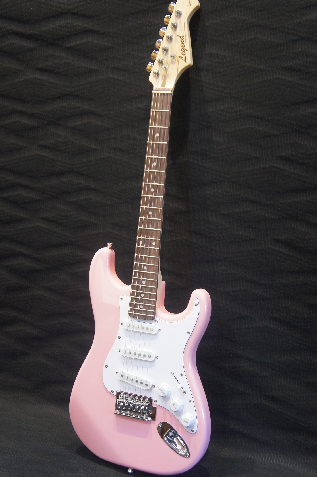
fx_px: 675
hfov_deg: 26.4
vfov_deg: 38.9
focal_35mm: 51
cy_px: 230
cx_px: 156
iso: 1600
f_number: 4.5
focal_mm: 32
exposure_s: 1/40
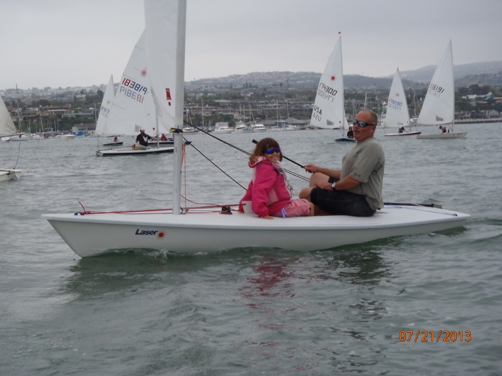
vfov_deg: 18.9
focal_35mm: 78
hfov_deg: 25.0
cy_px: 188
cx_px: 251
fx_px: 1131
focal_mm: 14
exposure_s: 1/160
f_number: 5.9
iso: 80
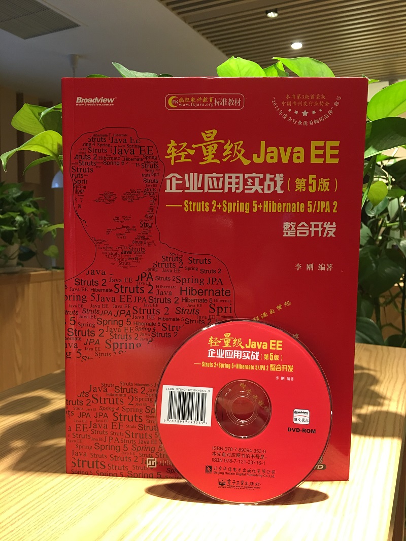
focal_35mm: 29
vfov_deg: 61.6
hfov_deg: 48.2
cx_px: 203
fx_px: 453
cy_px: 270
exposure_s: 1/17
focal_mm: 4.15
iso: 50
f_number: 2.2
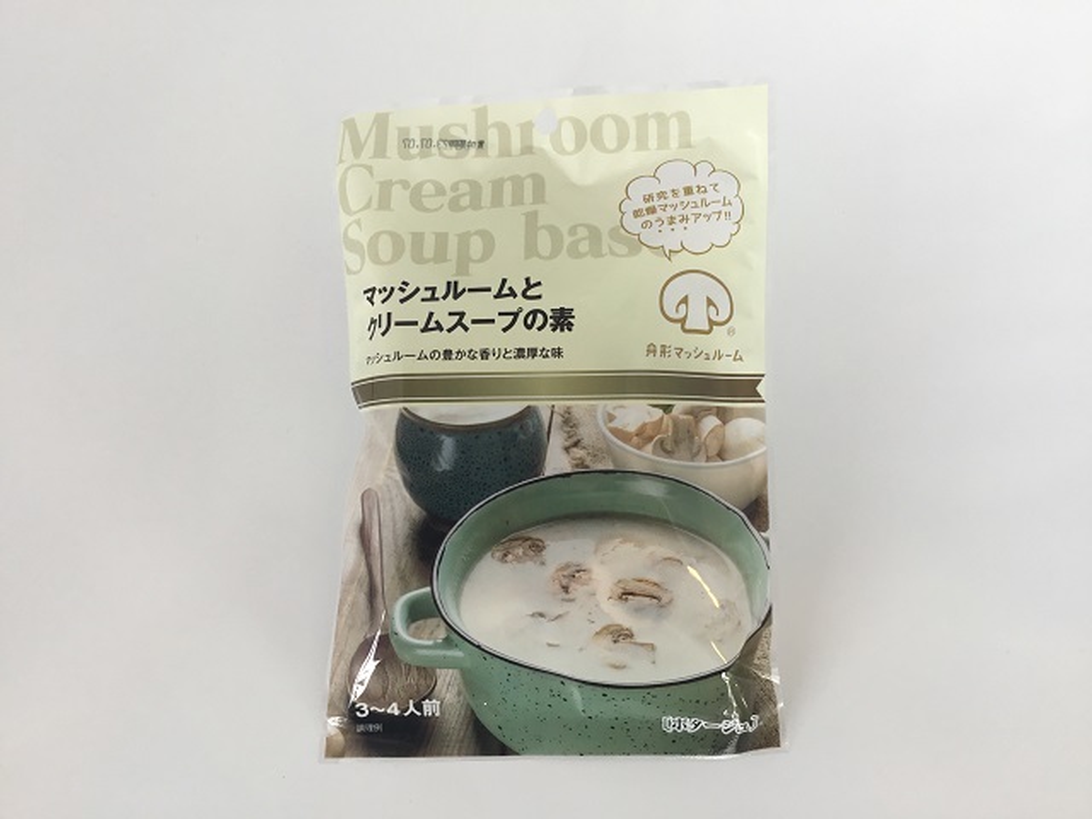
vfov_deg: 45.4
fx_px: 978
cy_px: 410
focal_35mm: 31
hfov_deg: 58.4
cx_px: 546
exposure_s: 1/60
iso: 32
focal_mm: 3.3
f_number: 2.4
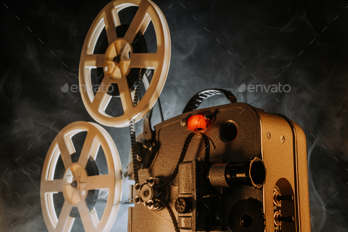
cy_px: 116
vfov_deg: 27.0
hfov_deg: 39.6
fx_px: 484
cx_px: 174
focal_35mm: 50
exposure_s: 1/50
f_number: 11
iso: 640
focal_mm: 50
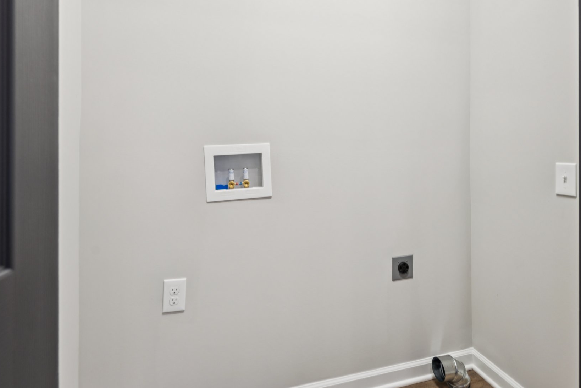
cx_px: 330
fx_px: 323
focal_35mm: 20
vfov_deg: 61.5
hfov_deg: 83.5
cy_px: 161
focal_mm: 16
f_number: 6.3
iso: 400
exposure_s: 1/40
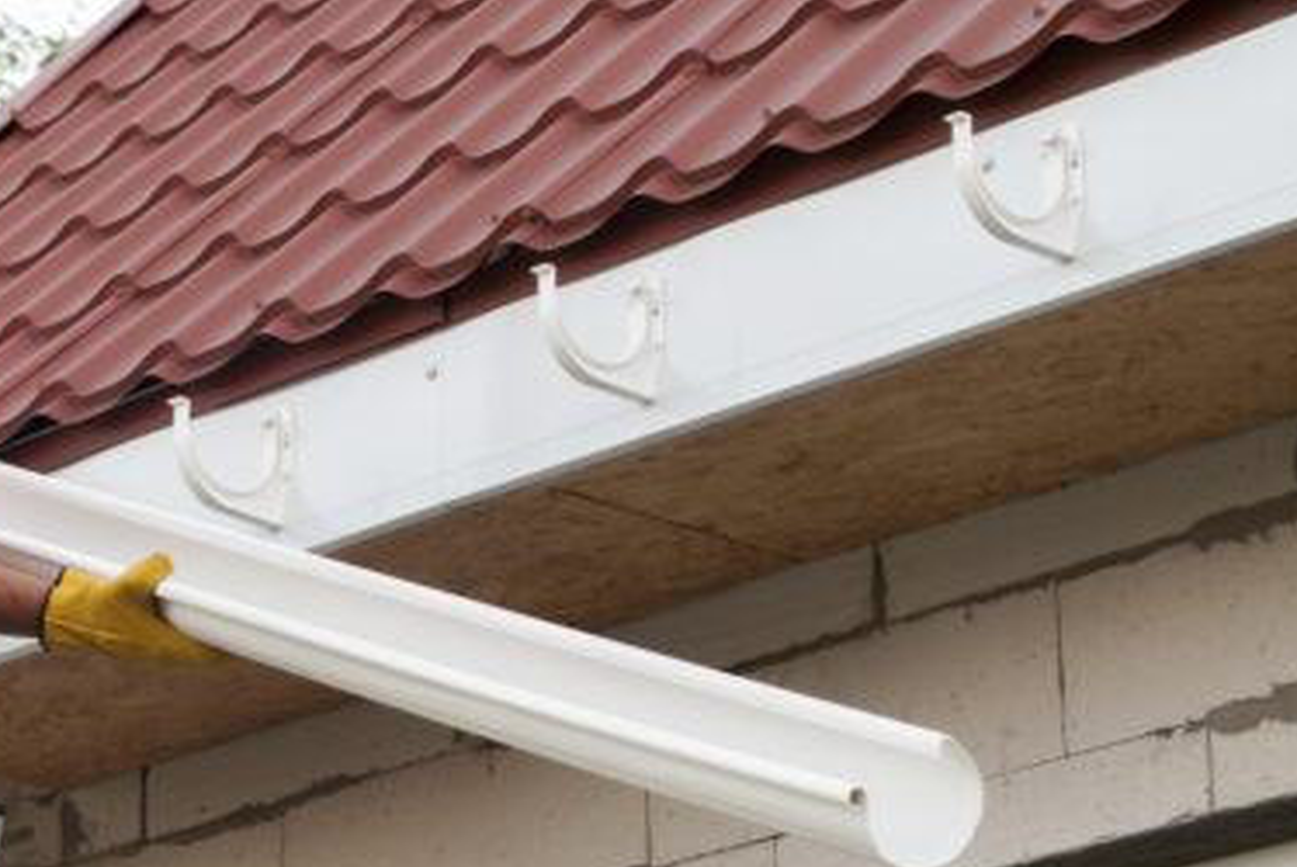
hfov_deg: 13.2
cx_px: 229
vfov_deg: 8.9
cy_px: 551
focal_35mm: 154
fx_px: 5552
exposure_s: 1/25
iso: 100
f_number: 5.6
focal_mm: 50
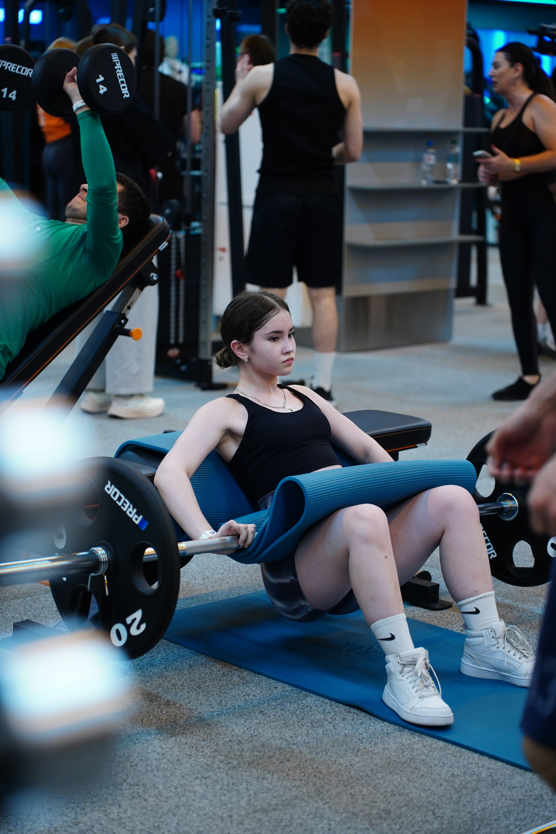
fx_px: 1737
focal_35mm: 75
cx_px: 278
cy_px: 417
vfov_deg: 27.0
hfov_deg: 18.2
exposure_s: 1/200
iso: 1600
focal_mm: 75
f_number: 2.8
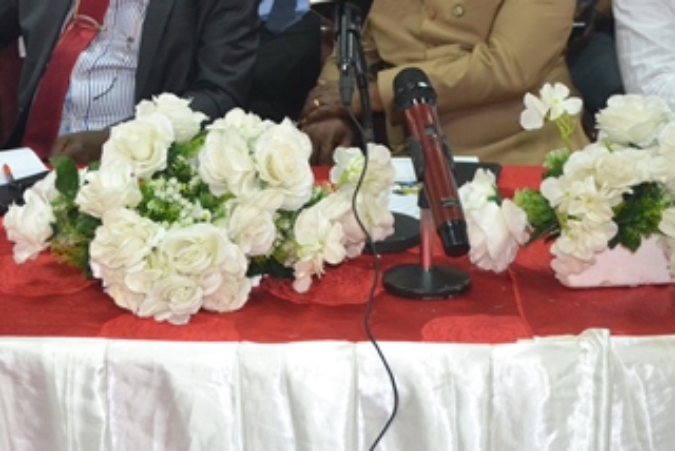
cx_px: 215
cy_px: 58
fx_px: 1239
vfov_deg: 20.3
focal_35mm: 66
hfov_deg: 30.2
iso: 2200
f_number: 4
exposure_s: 1/60
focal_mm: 22
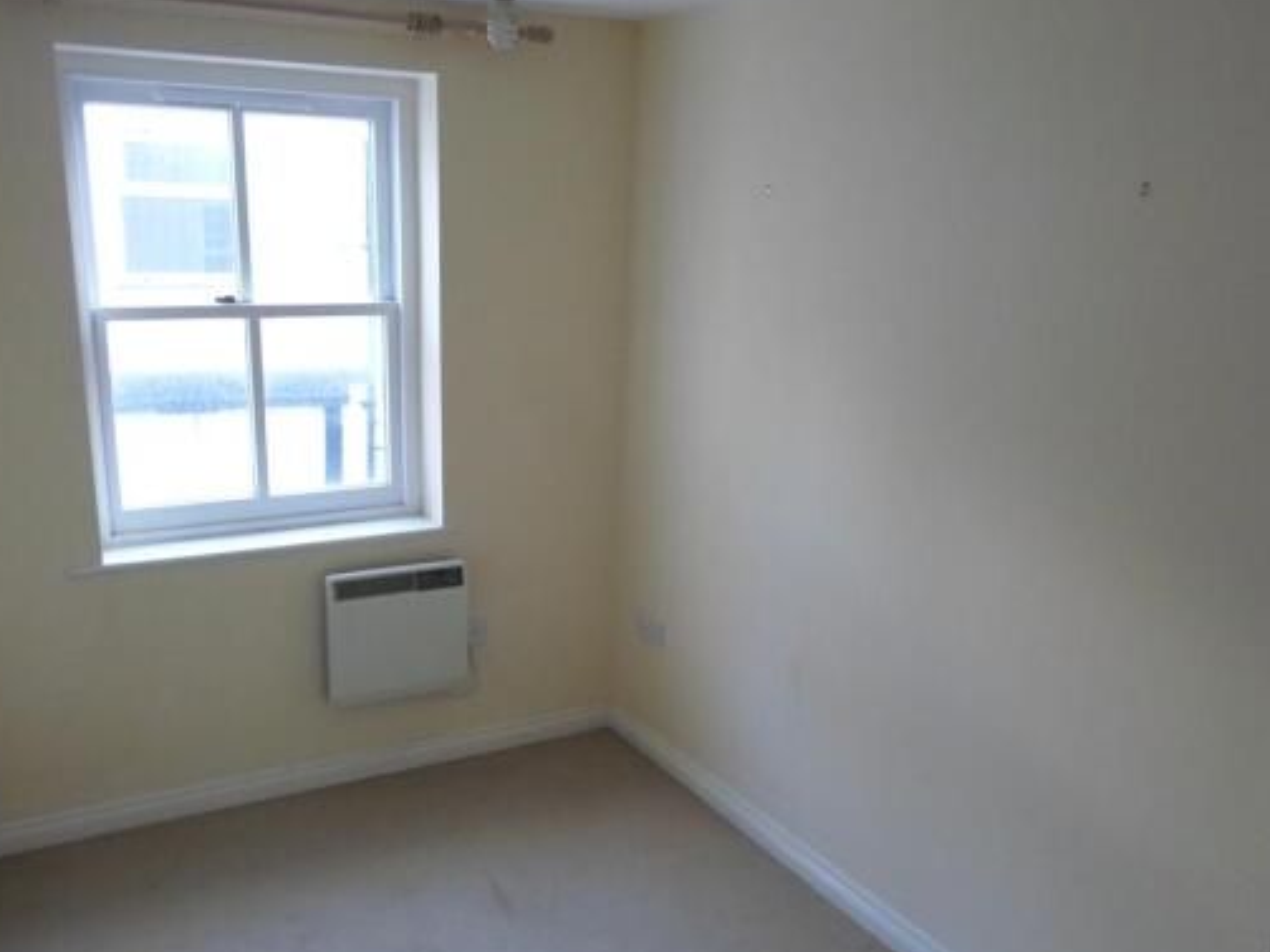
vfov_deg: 48.1
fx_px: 1064
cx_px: 577
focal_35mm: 29
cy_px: 532
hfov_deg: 61.6
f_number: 2.5
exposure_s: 1/30
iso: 240
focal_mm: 4.5
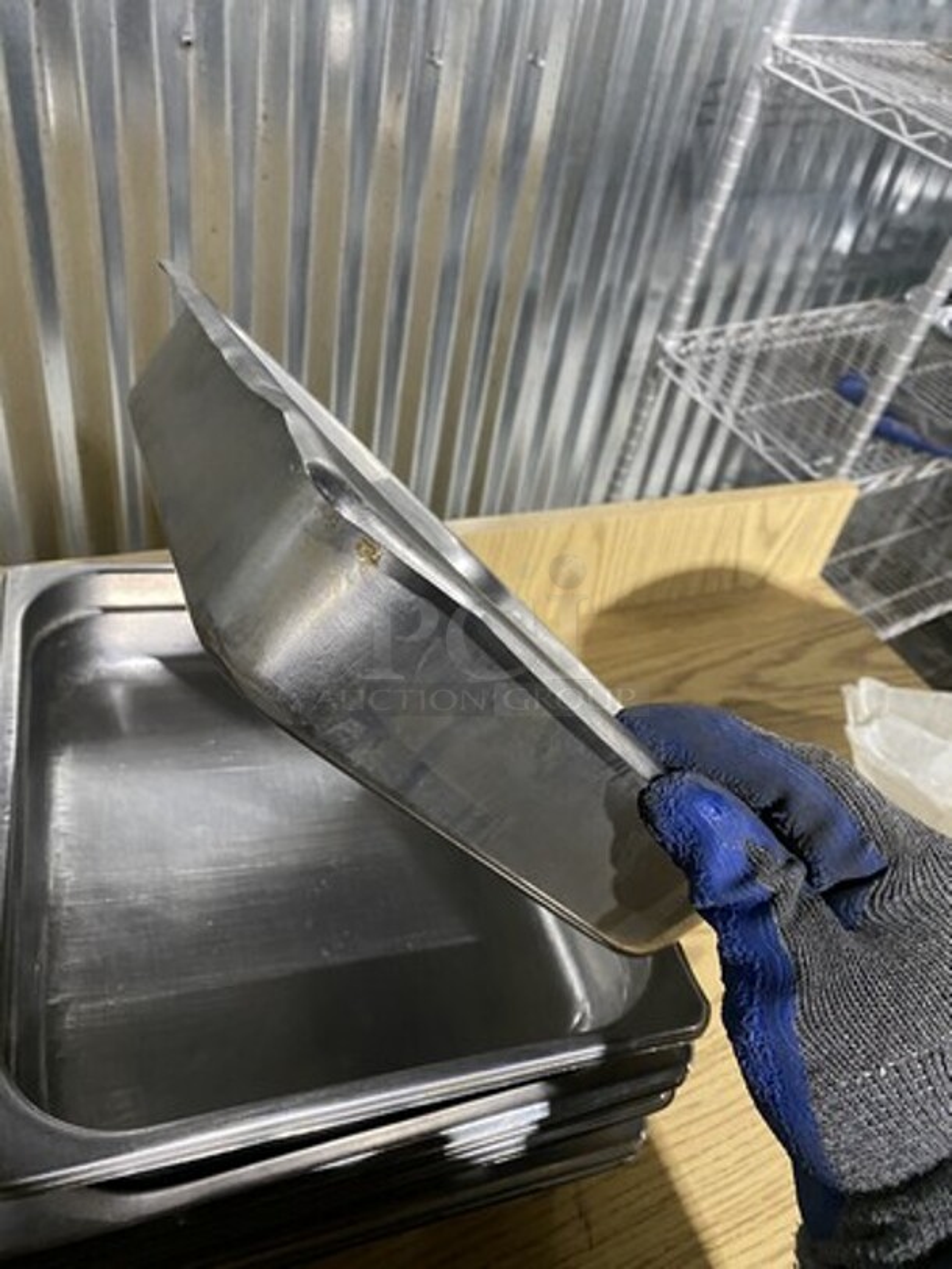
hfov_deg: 53.1
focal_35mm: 26
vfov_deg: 67.3
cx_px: 476
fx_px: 953
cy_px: 634
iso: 500
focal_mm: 4.25
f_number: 1.8
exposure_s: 1/44
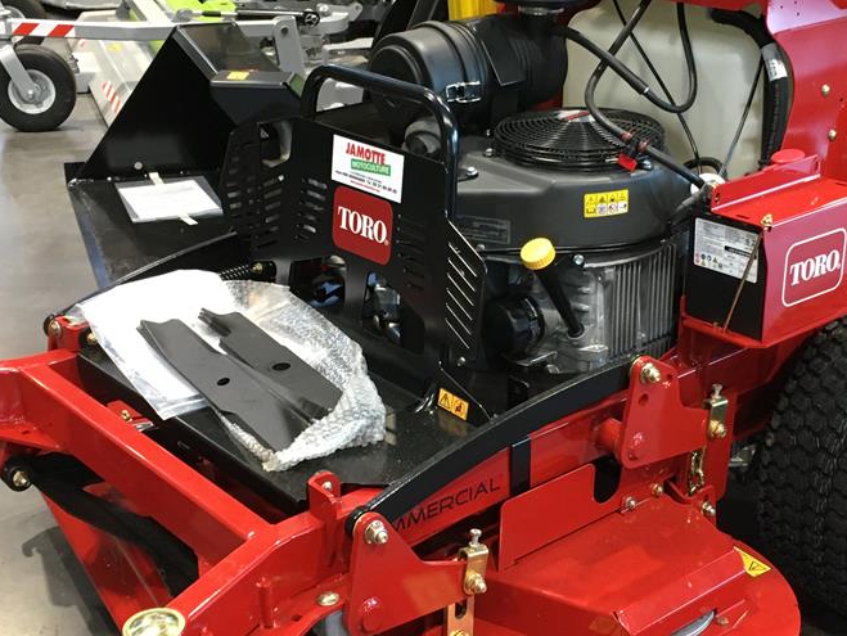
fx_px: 1347
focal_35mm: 55
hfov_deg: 34.9
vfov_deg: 26.6
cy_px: 355
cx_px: 467
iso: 160
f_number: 2.2
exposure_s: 1/33
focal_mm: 4.15
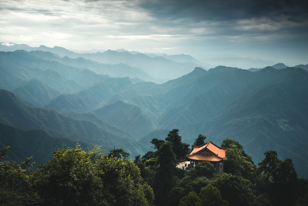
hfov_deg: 41.1
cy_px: 103
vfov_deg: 28.1
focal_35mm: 48
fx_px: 411
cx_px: 154
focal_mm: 48
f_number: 8
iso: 80
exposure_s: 1/400
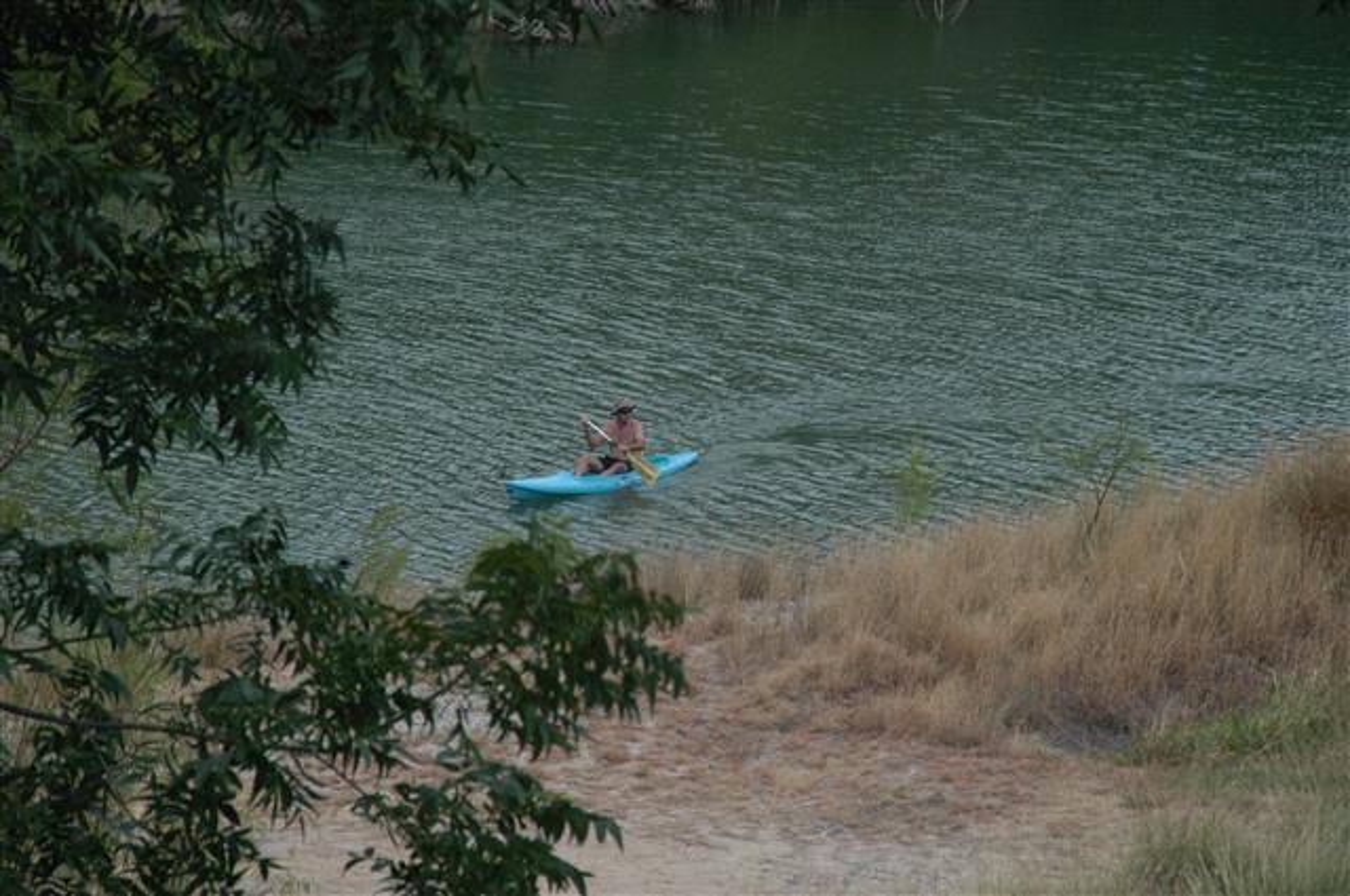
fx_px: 7022
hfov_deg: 11.0
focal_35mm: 188
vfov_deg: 7.3
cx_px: 675
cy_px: 448
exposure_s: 1/1000
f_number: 8
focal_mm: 125
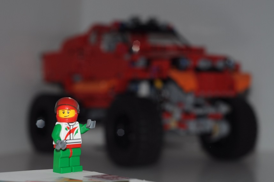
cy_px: 91
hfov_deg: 27.0
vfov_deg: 18.1
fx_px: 570
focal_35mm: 75
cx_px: 137
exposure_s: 1/60
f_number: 5.6
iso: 200
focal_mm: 50
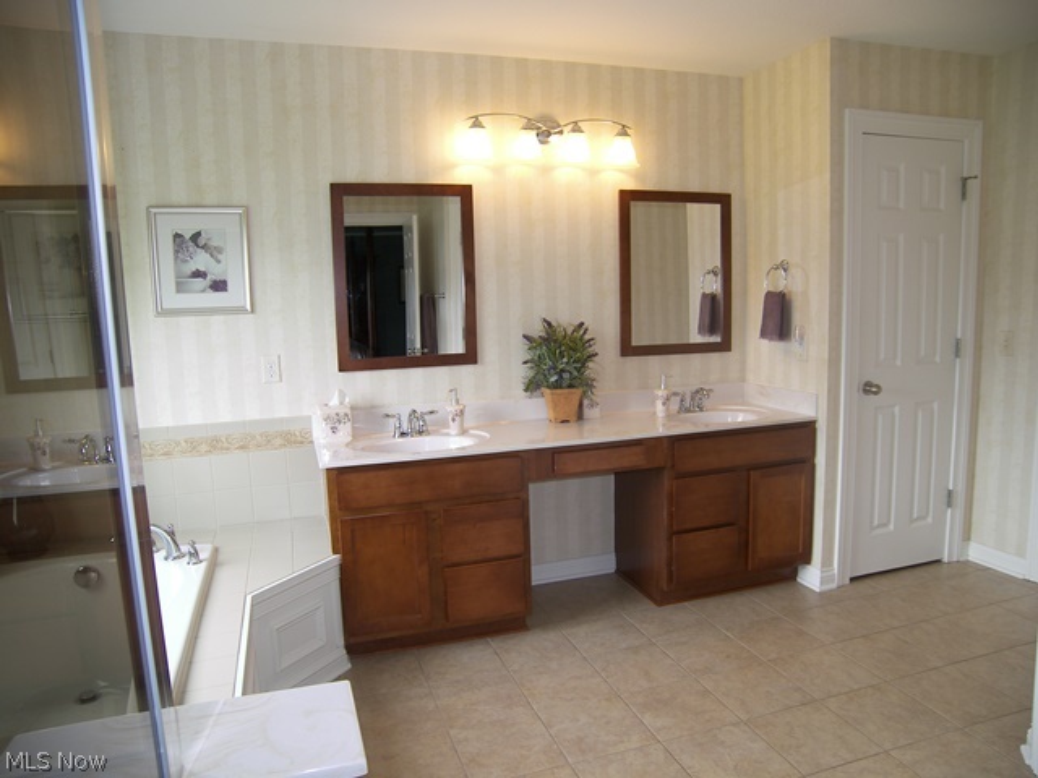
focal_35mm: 24
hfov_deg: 71.6
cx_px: 519
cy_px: 389
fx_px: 720
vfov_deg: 56.8
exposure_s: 1/40
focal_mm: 5
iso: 50
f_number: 2.8
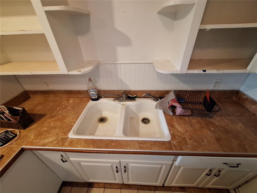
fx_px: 97
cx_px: 128
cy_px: 96
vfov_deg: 89.9
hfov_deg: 106.2
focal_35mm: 13
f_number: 2.2
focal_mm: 1.74
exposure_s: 1/24
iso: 250
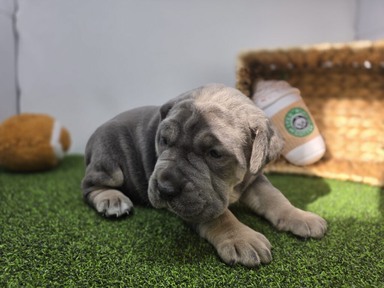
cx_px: 192
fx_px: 255
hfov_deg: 73.9
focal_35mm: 23
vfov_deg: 58.9
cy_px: 144
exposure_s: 1/120
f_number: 1.7
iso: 20
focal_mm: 6.3
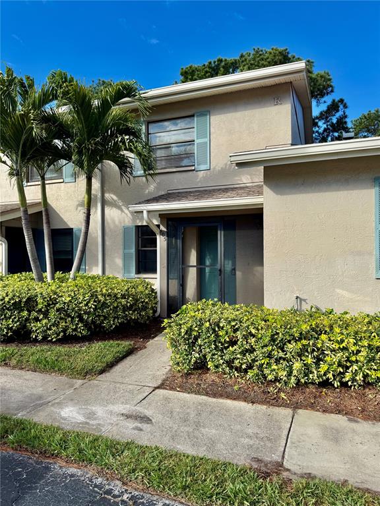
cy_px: 253
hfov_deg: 56.8
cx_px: 190
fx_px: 351
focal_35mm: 24
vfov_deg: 71.6
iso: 80
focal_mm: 6.76
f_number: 1.78
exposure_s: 1/2710
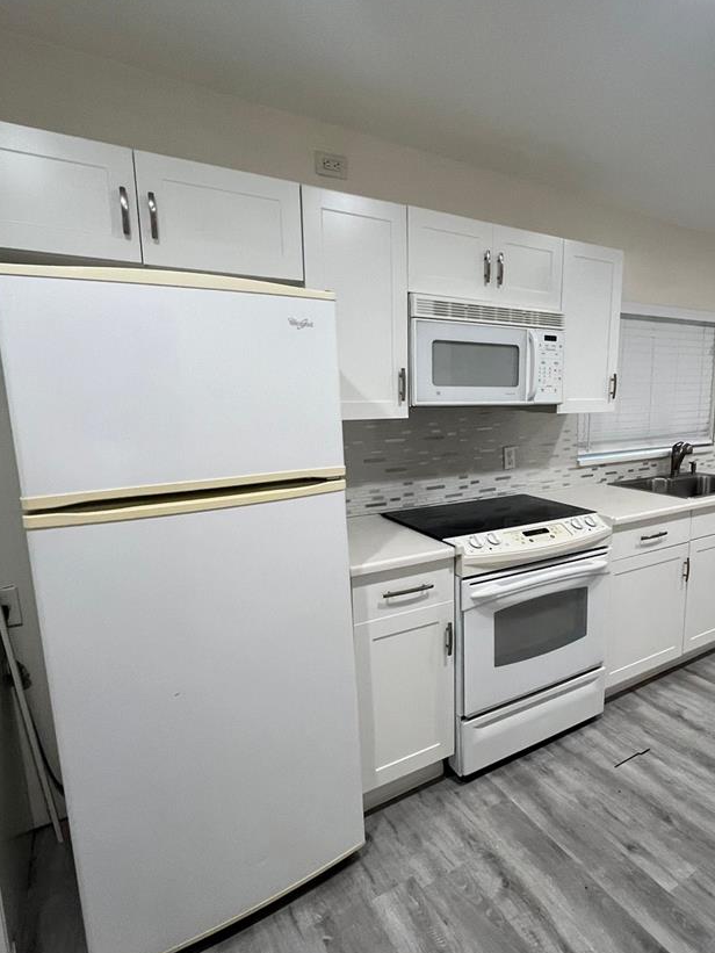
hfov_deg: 66.9
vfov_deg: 84.7
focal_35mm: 19
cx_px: 476
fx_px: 523
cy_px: 478
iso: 250
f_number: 1.8
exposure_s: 1/120
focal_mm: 1.57
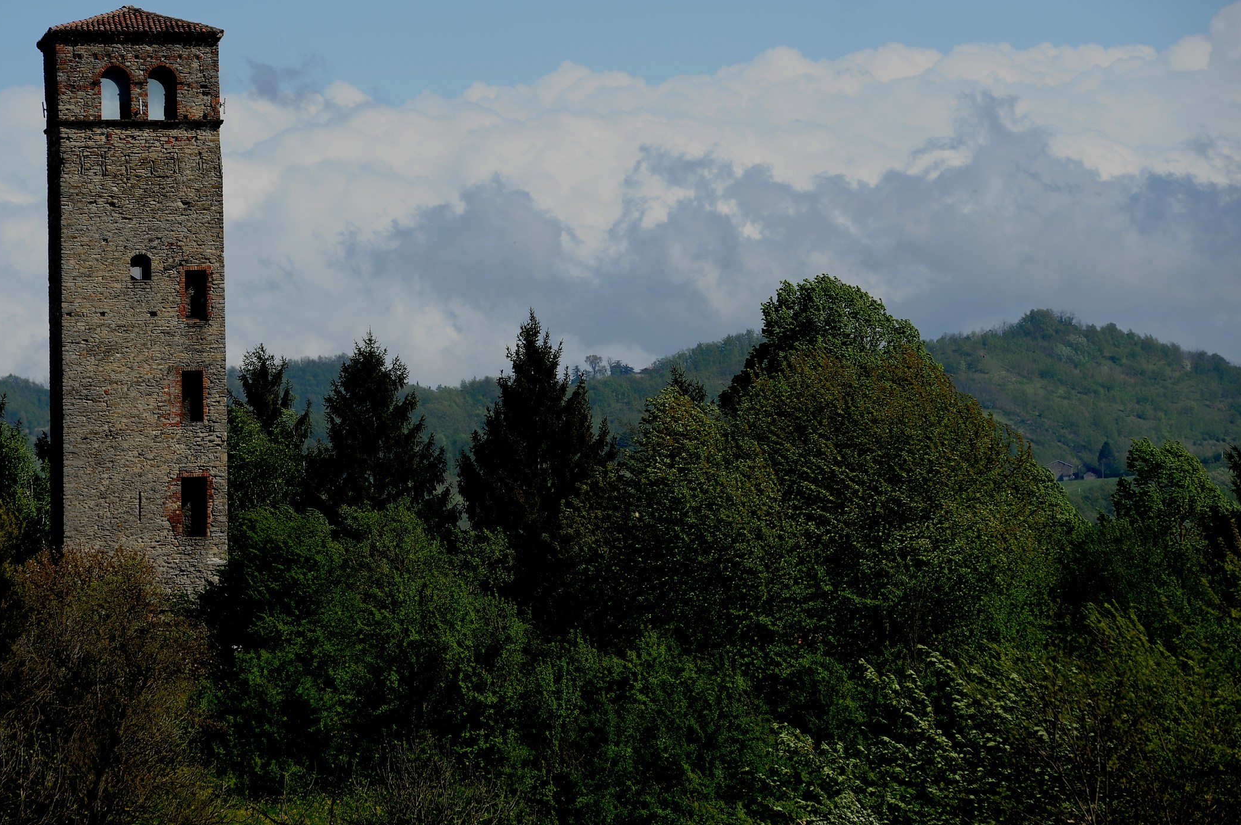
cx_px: 570
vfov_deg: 6.0
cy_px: 377
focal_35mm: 229
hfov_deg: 9.0
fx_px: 7888
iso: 200
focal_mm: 200
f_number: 9
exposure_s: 1/500
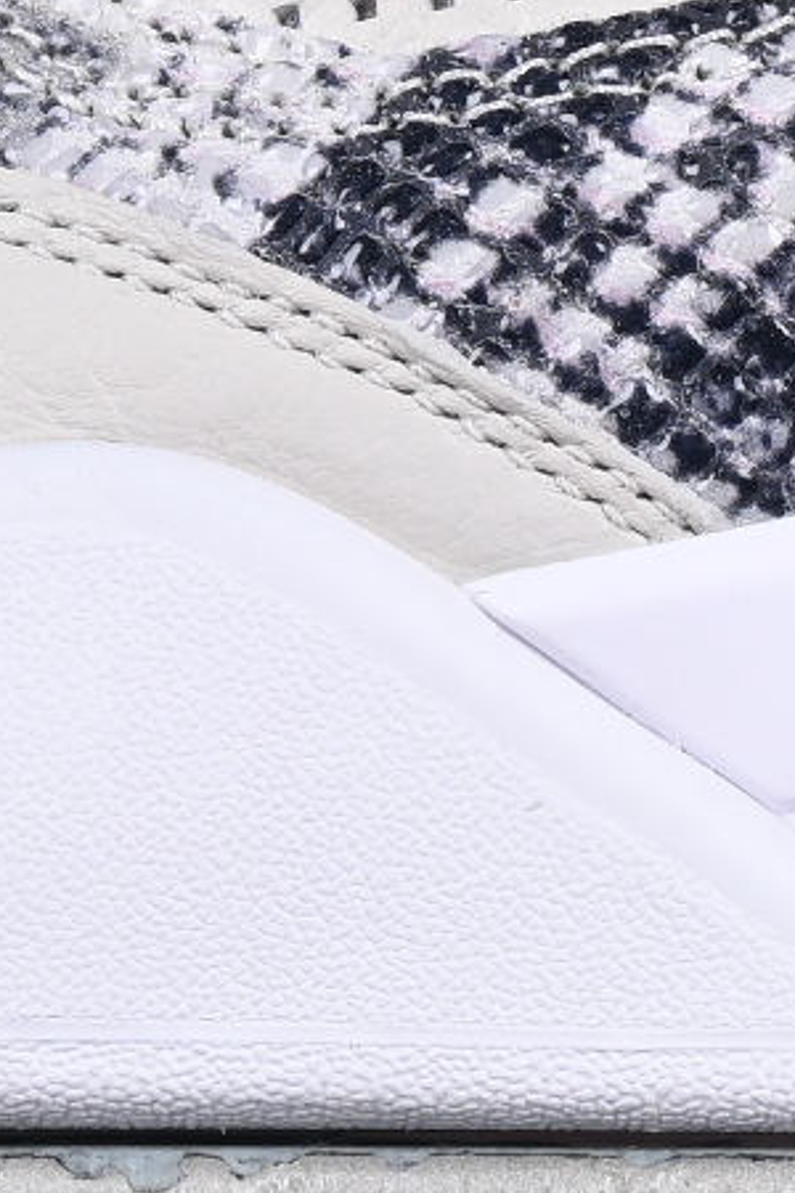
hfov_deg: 3.1
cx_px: 220
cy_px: -371
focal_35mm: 445
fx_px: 14739
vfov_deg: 4.6
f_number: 8
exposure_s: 1/80
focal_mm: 48
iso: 160
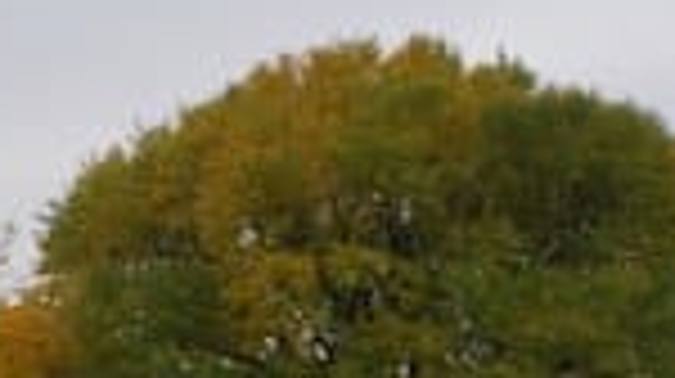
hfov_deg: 11.5
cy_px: 567
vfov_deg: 7.9
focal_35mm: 151
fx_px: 2700
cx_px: -994
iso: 100
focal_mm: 18
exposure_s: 1/100
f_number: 13
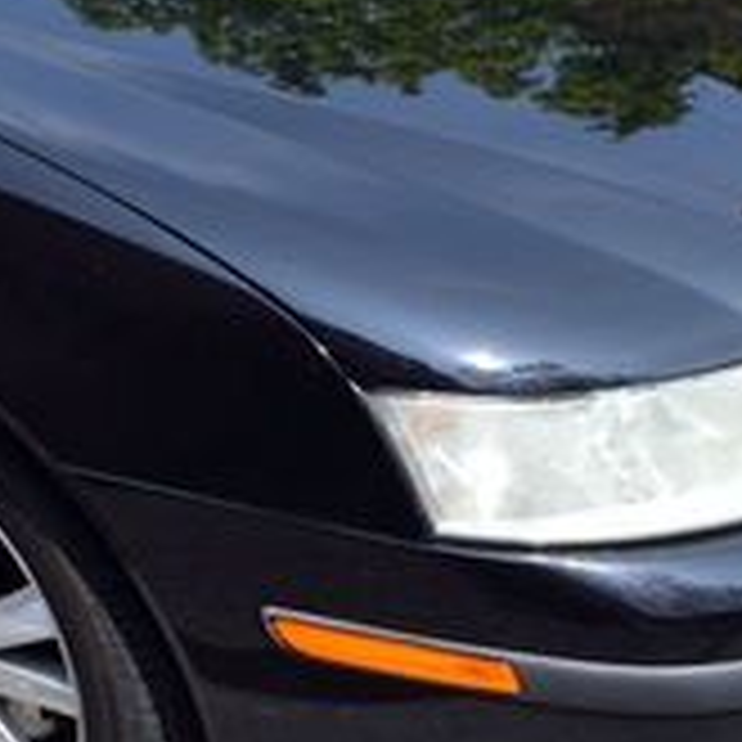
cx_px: 117
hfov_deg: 19.3
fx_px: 2158
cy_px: 90
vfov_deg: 19.2
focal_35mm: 89
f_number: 8
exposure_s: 1/250
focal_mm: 18
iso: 180
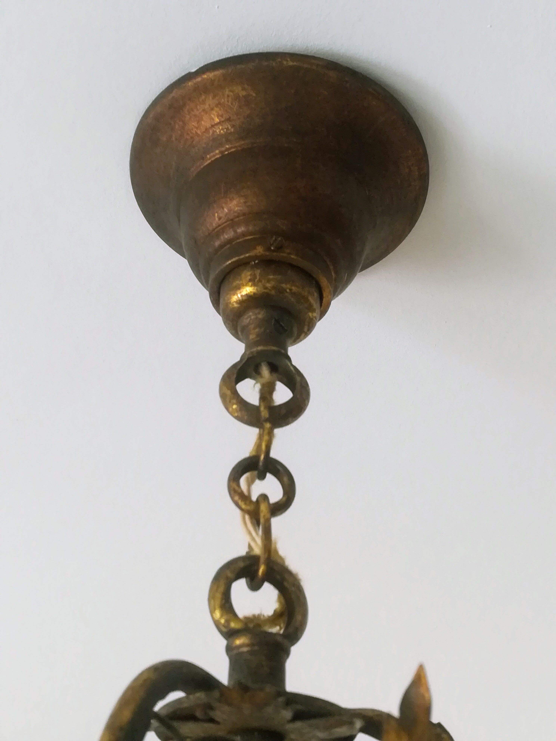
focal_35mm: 46
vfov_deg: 41.2
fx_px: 985
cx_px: 278
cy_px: 370
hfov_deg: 31.5
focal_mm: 3.83
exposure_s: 1/30
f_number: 2.2
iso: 200
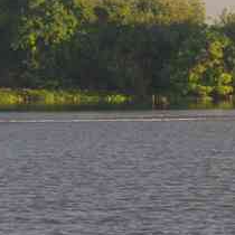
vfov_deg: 5.2
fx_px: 2566
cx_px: 353
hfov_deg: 5.2
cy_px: 154
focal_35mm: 334
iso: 400
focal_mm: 55
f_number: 9
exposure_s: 1/100
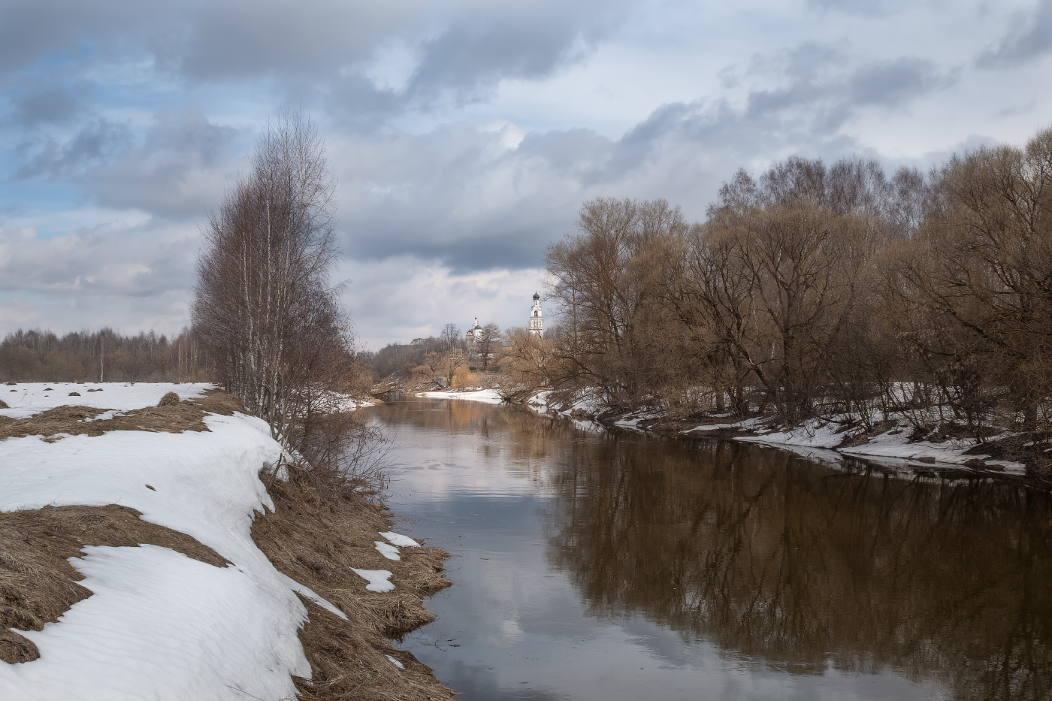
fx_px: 1110
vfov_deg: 35.0
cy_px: 350
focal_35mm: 38
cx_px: 526
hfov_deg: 50.7
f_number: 9
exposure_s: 1/500
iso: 200
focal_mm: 13.8
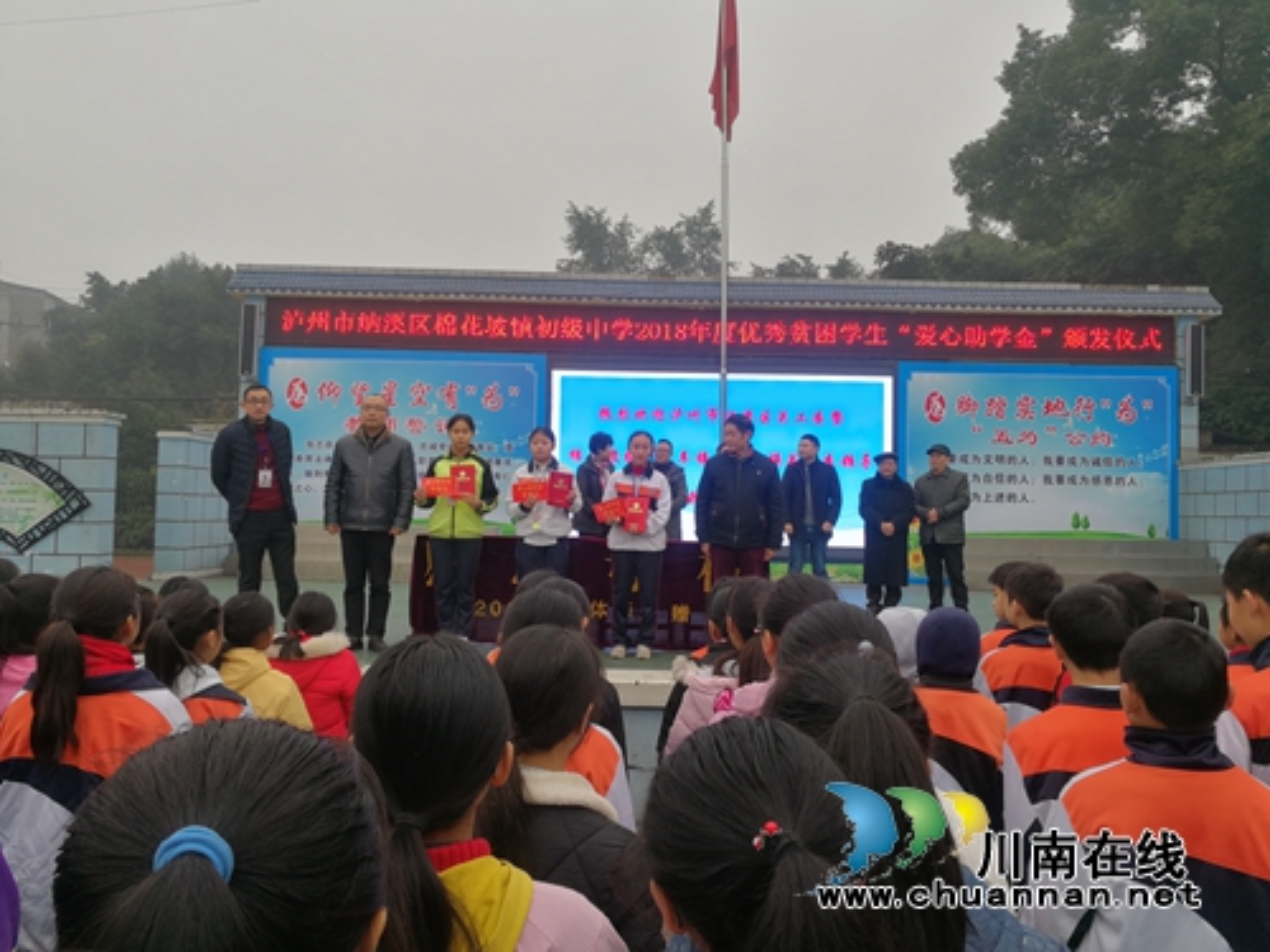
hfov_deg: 65.3
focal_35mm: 27
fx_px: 991
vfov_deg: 51.4
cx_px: 635
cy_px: 476
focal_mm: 3.95
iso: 50
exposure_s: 1/224
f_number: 2.2
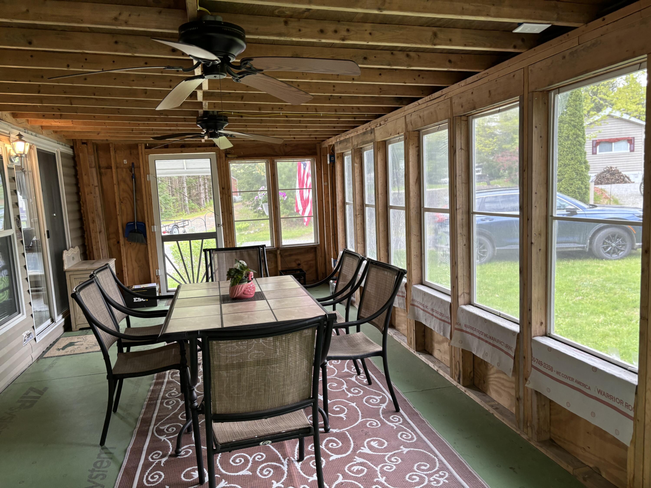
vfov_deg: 53.1
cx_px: 326
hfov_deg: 67.3
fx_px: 489
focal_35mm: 26
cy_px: 244
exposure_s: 1/120
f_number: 1.6
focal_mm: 5.96
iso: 125
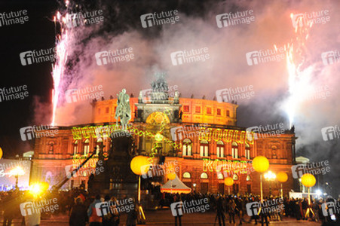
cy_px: 113
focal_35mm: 45
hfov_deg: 43.6
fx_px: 425
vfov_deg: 29.8
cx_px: 170
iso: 6400
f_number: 5.6
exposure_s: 1/10
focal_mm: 45
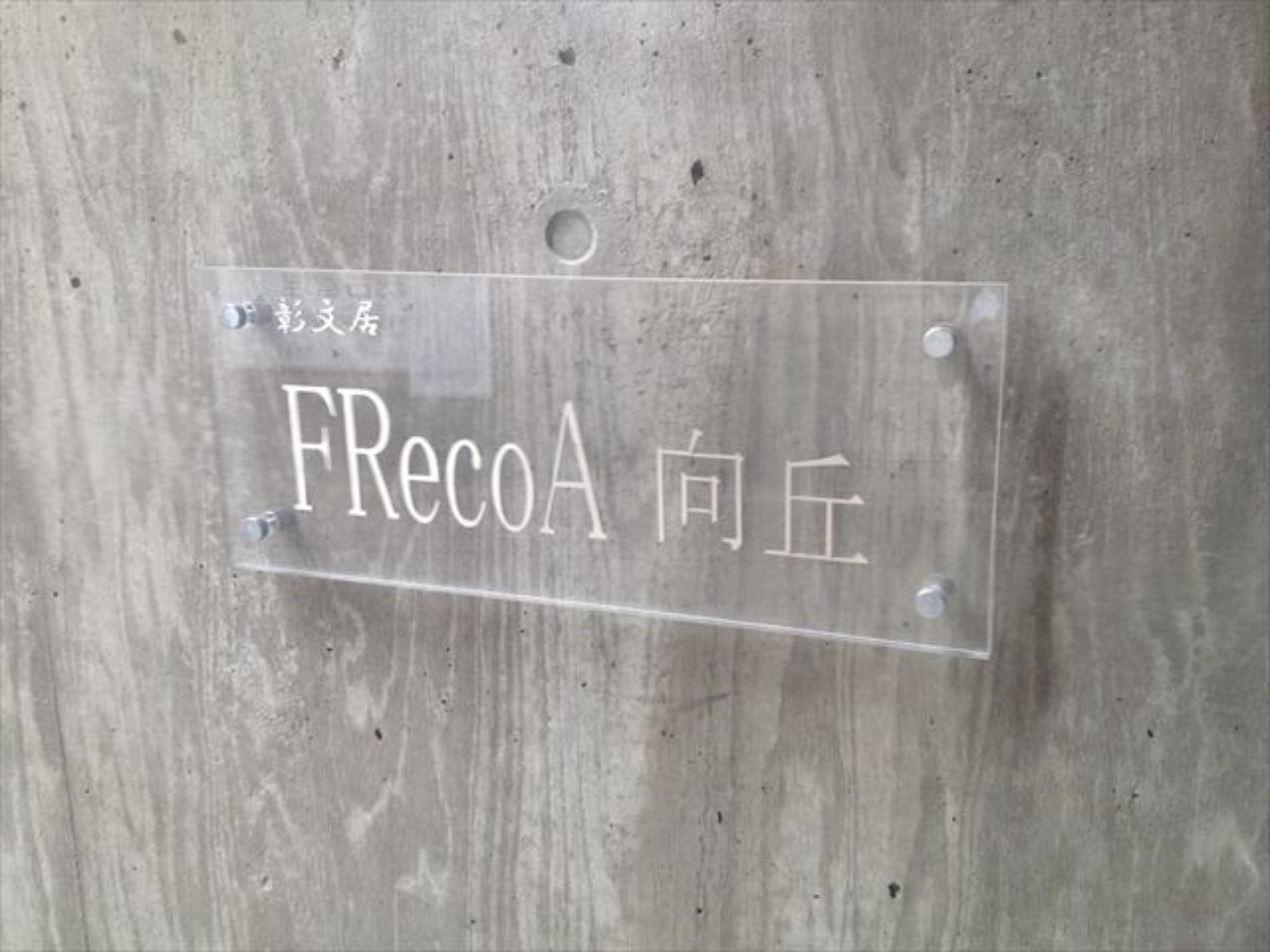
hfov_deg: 52.6
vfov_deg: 40.7
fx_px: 1284
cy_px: 476
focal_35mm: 35
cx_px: 635
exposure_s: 1/120
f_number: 2.4
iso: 64
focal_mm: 4.28
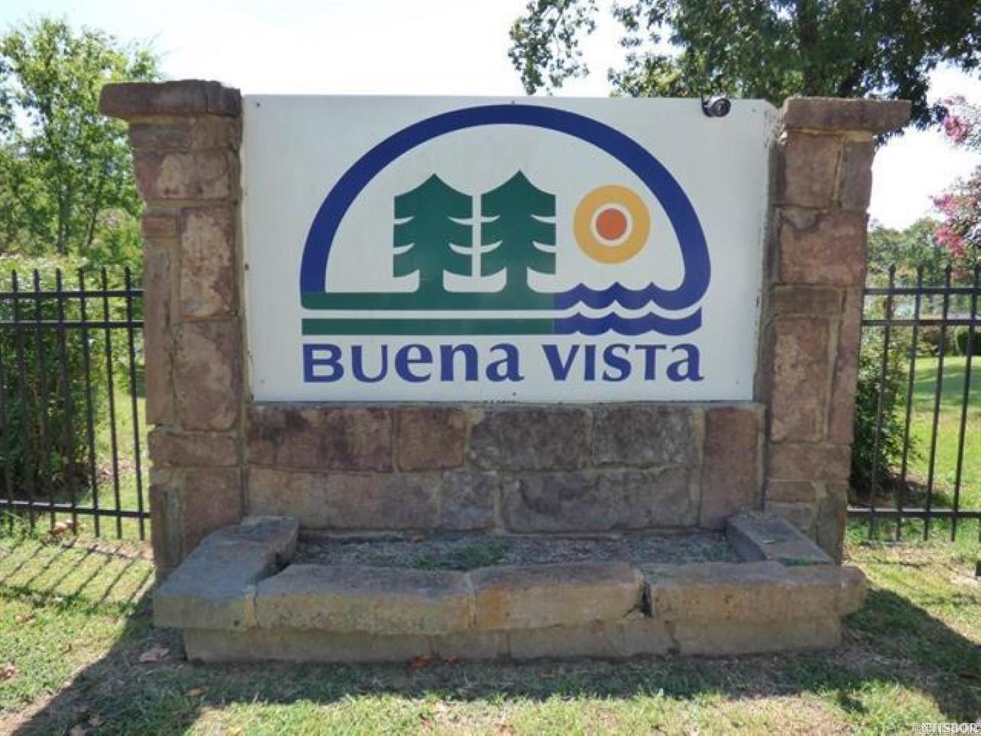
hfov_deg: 61.7
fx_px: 822
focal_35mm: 29
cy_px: 368
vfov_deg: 48.2
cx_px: 490
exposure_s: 1/500
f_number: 3.2
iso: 200
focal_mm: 5.04
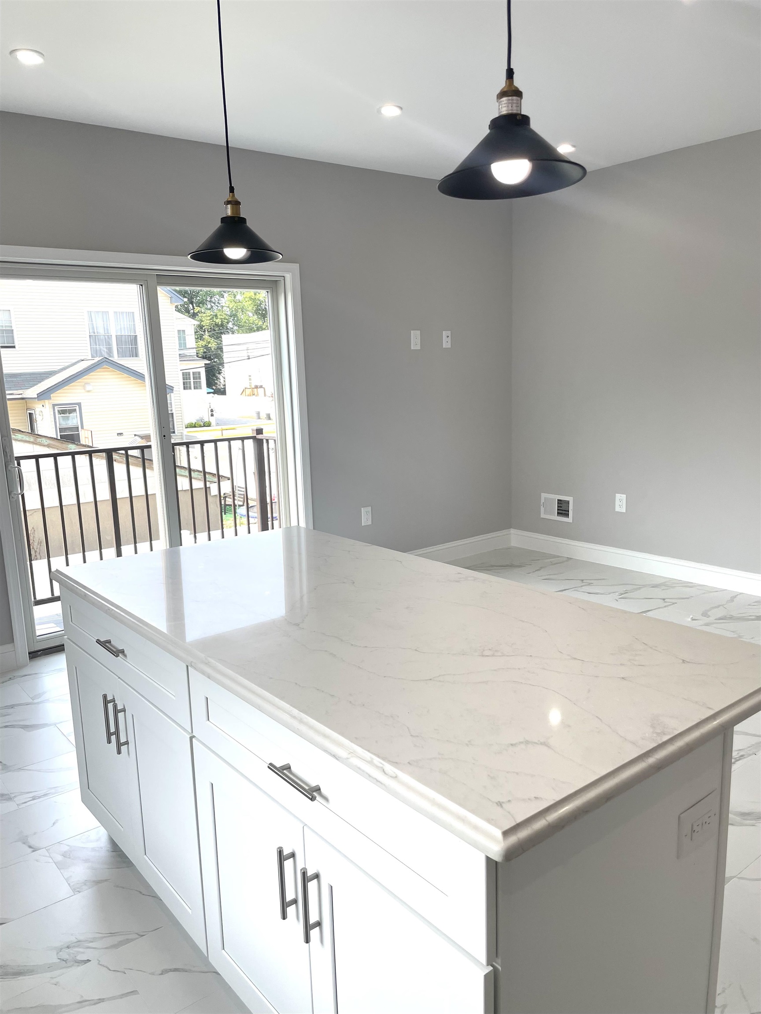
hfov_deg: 53.1
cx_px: 380
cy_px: 507
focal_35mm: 26
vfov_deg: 67.3
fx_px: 762
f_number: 1.6
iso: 32
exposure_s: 1/433
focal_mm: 4.2
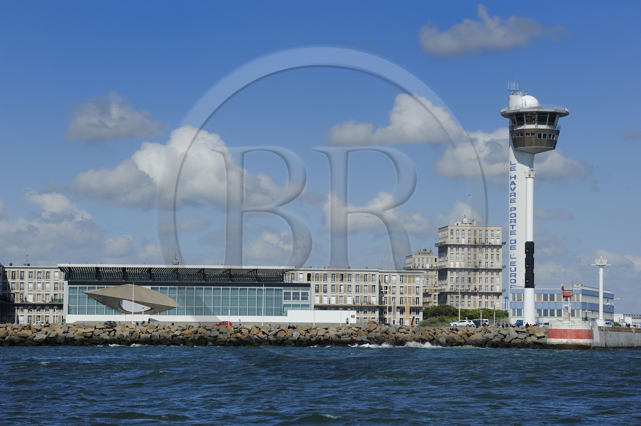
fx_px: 1815
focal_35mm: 102
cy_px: 213
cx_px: 320
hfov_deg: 20.0
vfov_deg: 13.4
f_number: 9
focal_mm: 102
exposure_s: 1/640
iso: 200
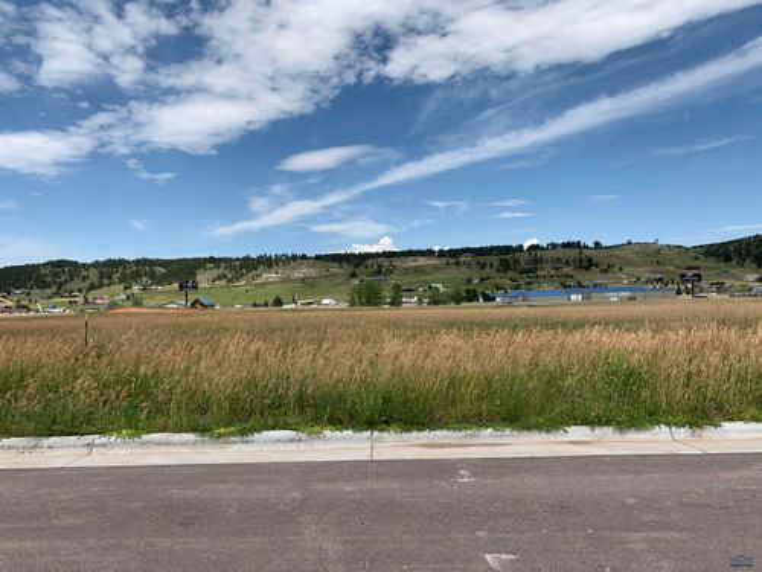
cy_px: 286
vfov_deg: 53.1
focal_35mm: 26
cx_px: 381
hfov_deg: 67.3
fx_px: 572
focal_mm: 4.25
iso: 25
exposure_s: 1/3289
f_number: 1.8
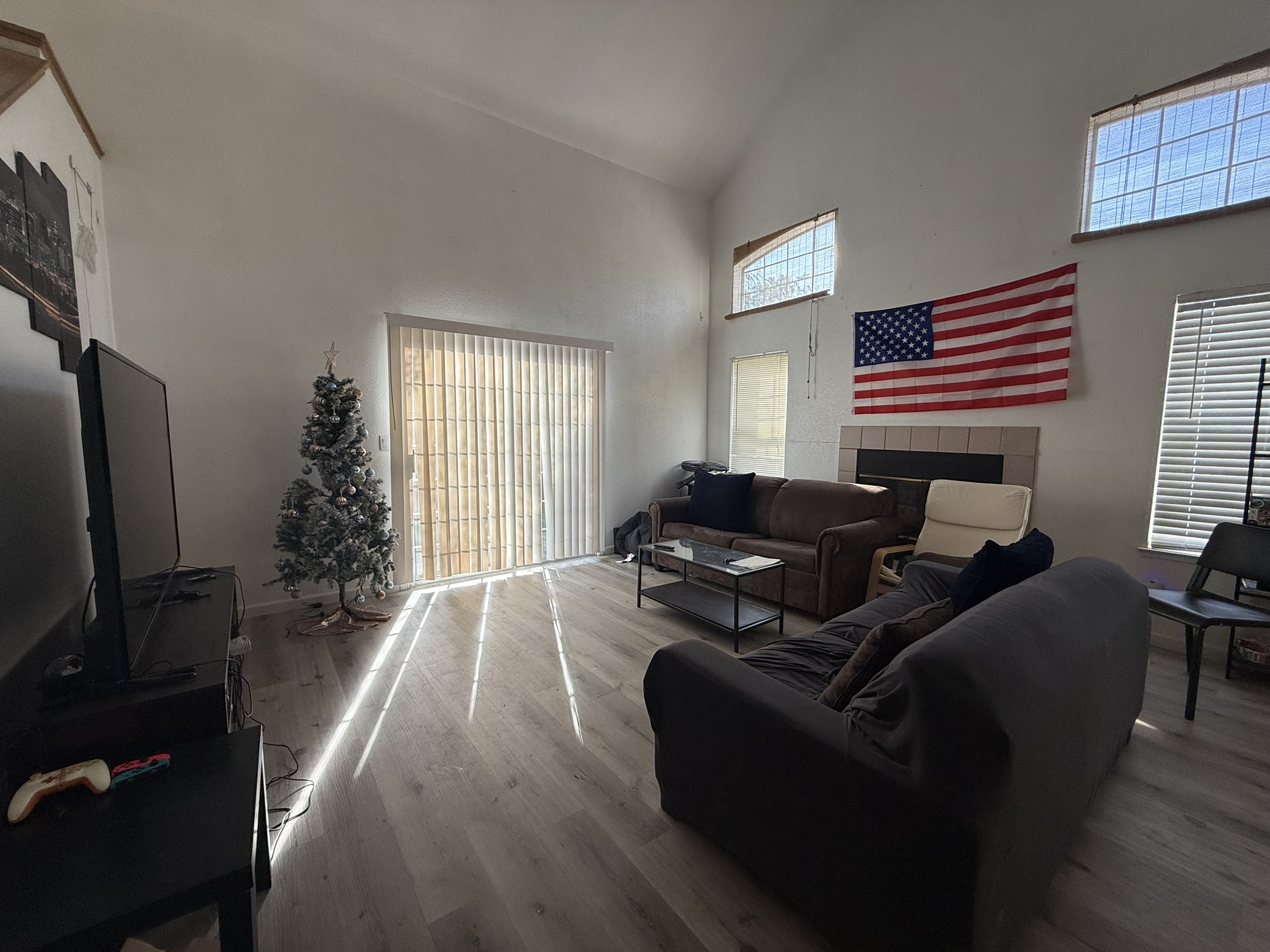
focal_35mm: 14
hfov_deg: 102.1
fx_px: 514
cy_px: 476
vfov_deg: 85.7
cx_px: 635
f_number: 2.2
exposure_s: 1/162
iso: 50
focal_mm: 2.22
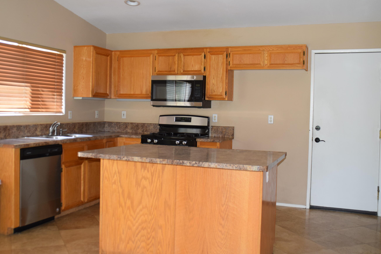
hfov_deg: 50.6
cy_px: 114
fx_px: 402
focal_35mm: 38
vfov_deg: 35.0
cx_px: 175
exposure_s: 1/100
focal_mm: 22
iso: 800
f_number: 5
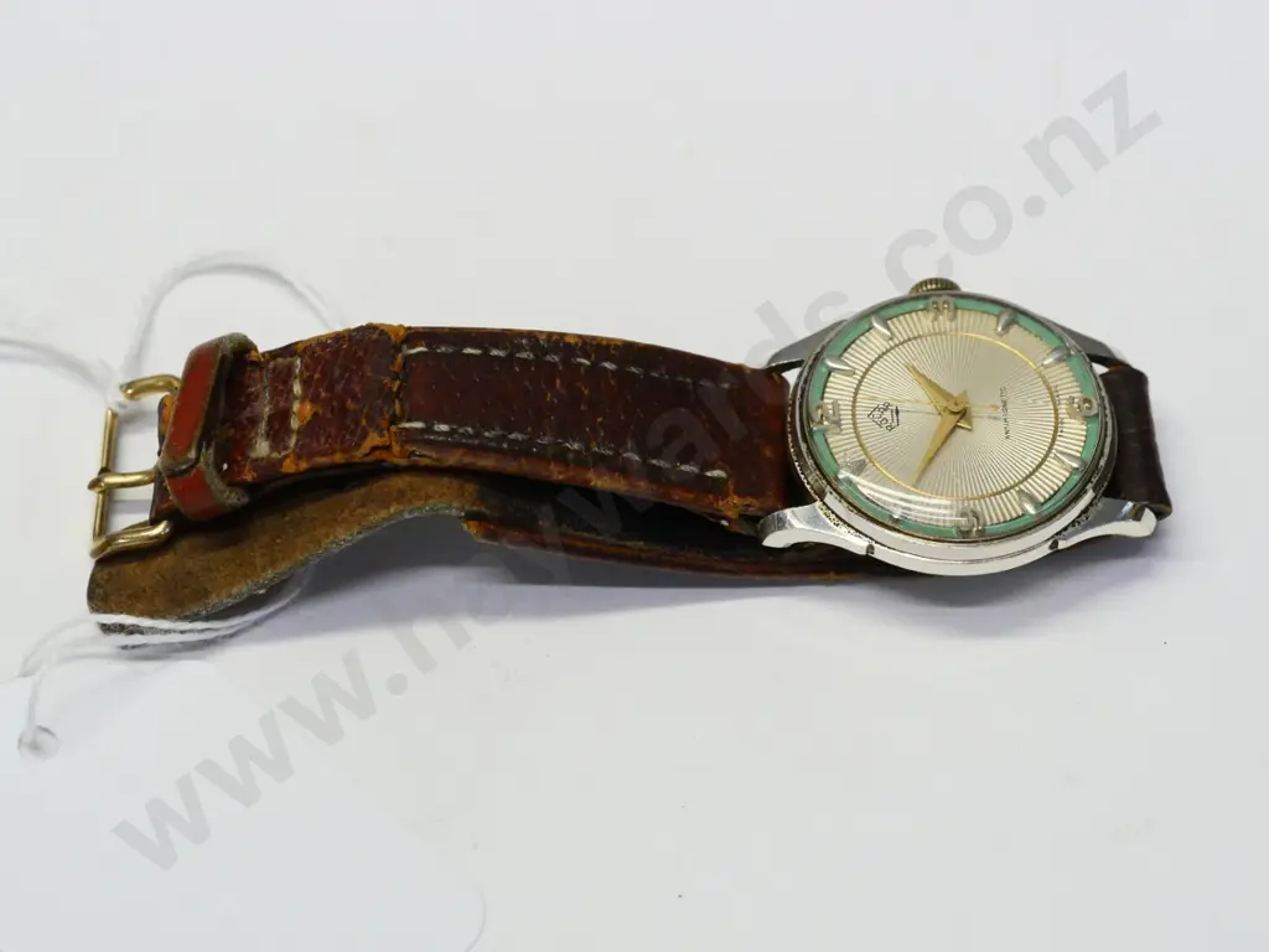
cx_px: 634
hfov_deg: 16.4
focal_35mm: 120
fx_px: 4399
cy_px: 476
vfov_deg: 12.3
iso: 3200
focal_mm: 60
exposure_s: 1/200
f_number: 5.6
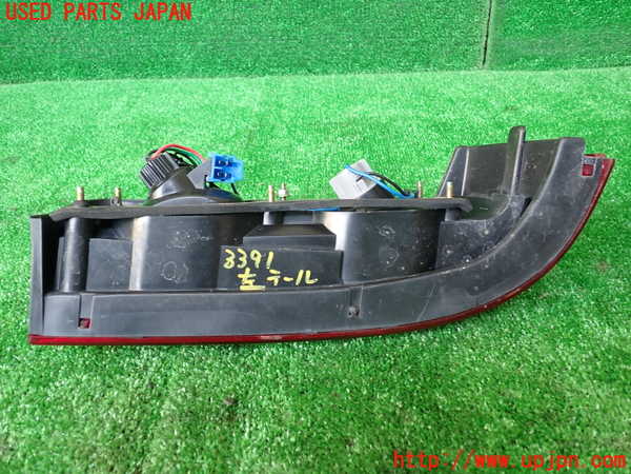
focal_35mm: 30
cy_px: 237
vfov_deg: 46.8
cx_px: 316
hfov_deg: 60.0
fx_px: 547
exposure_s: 1/50
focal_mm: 5.4
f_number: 2.3
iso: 200
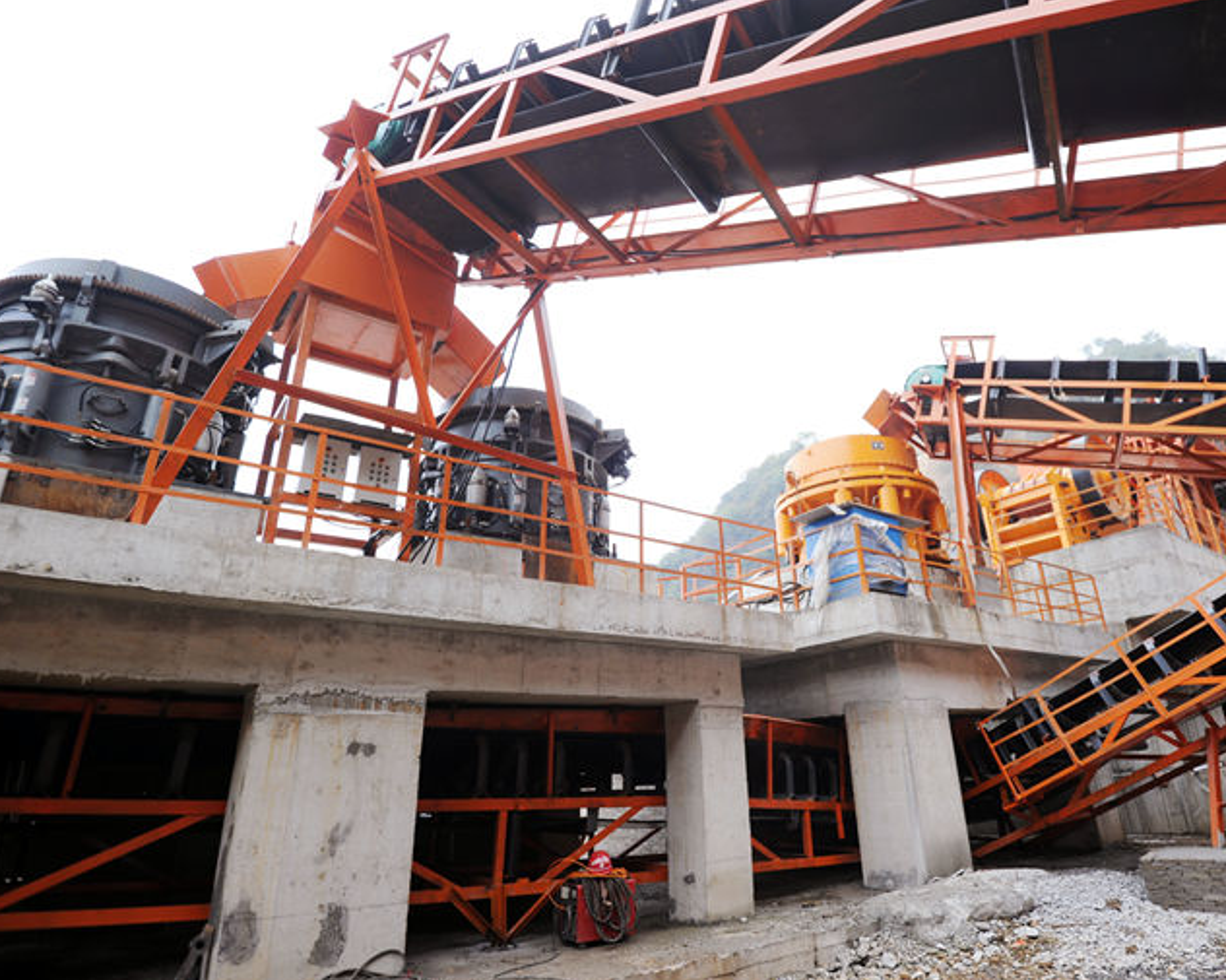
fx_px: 689
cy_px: 485
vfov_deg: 70.8
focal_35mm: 19
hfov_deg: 83.1
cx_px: 671
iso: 200
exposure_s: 1/320
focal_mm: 16
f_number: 4
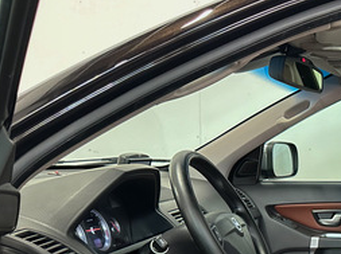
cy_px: 294
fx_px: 561
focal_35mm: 57
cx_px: 398
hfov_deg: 29.6
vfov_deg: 23.6
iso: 640
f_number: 1.78
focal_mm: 6.86
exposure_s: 1/33
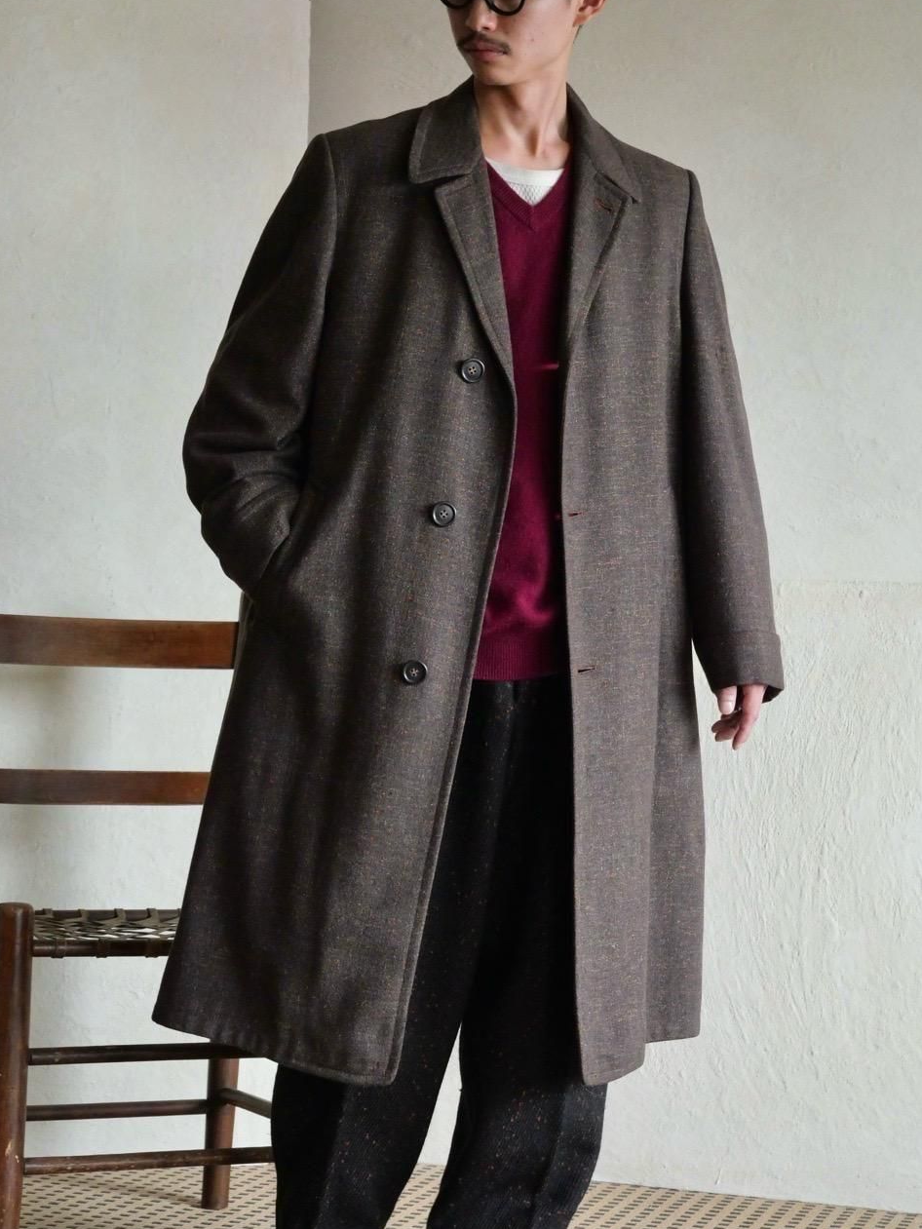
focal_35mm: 69
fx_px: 2450
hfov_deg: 21.3
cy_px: 617
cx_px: 464
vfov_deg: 28.2
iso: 3200
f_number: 3.8
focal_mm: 34
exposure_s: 1/50
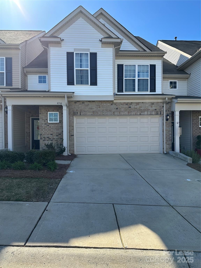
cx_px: 100
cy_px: 134
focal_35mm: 24
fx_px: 186
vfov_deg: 71.6
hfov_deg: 56.8
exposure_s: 1/2353
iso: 80
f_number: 1.78
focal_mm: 6.86
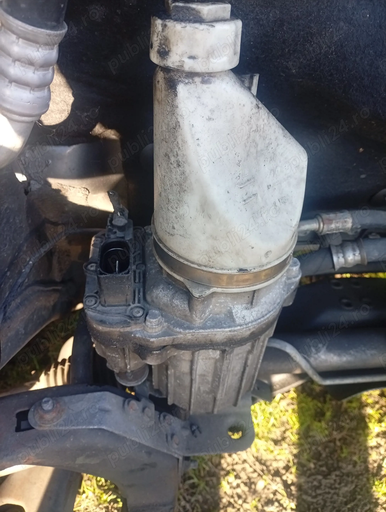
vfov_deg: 65.2
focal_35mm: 27
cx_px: 193
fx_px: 400
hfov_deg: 51.5
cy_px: 256
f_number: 1.8
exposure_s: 1/50
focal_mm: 3.84
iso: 50
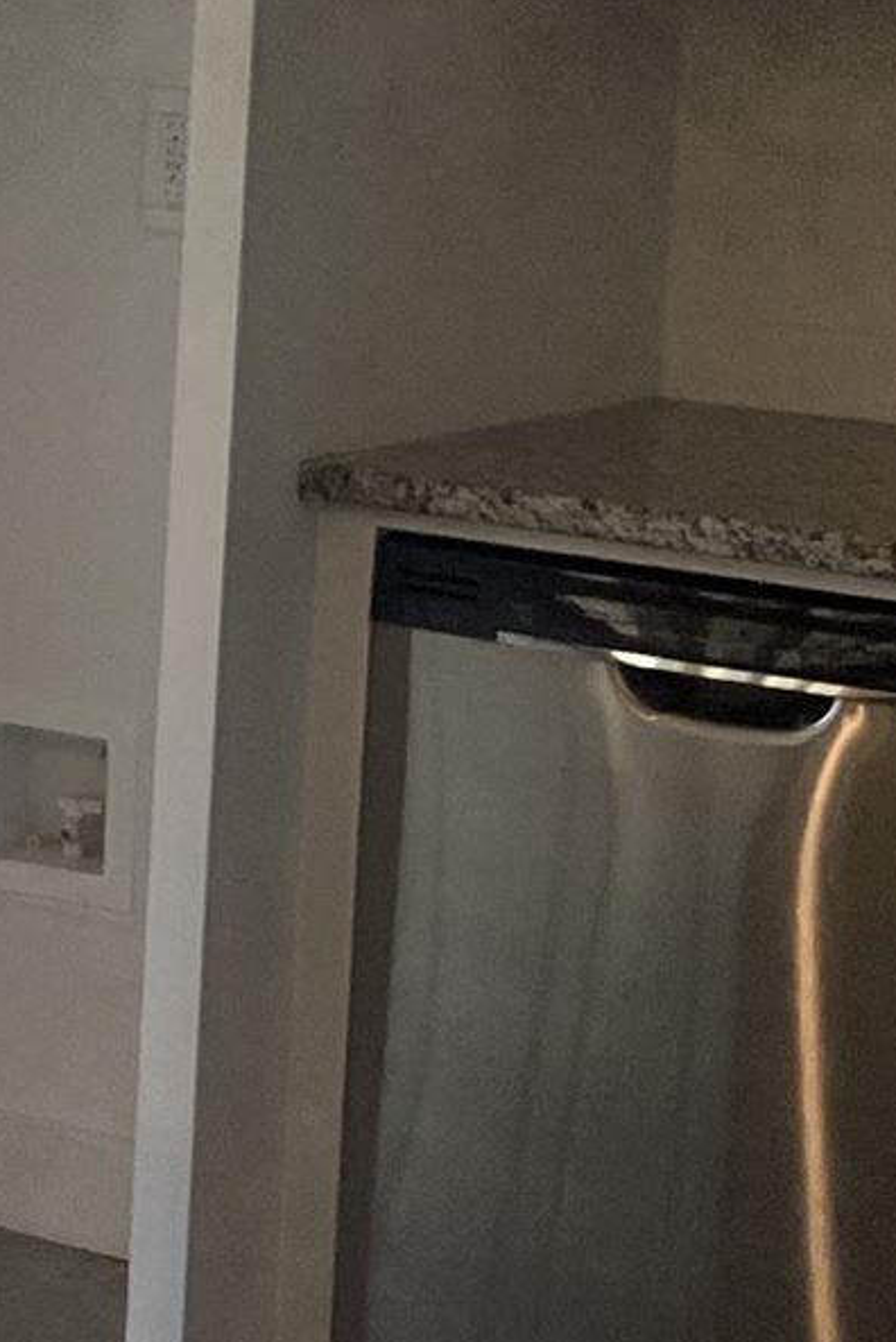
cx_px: -1459
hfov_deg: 8.7
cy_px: 235
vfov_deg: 14.5
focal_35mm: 140
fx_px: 5220
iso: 50
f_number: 1.5
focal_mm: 5.7
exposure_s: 1/126
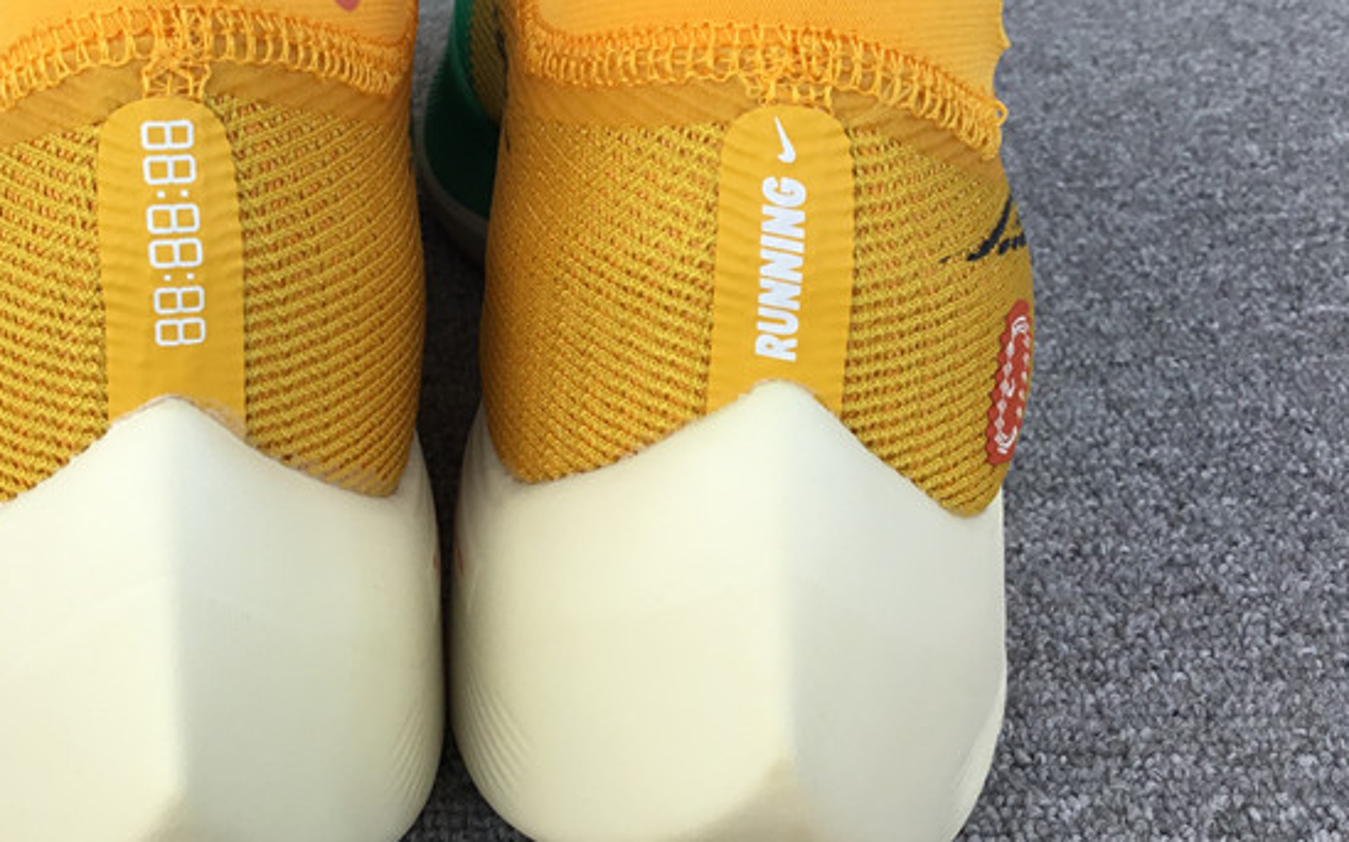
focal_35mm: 54
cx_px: 468
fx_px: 1984
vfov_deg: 23.8
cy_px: 257
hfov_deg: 37.2
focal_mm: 3.3
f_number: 2.4
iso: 25
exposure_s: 1/172
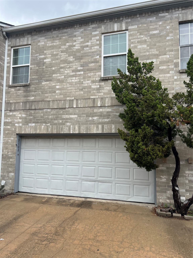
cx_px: 96
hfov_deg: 53.1
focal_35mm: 26
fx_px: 193
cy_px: 129
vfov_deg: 67.3
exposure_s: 1/521
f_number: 1.5
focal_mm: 5.7
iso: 50
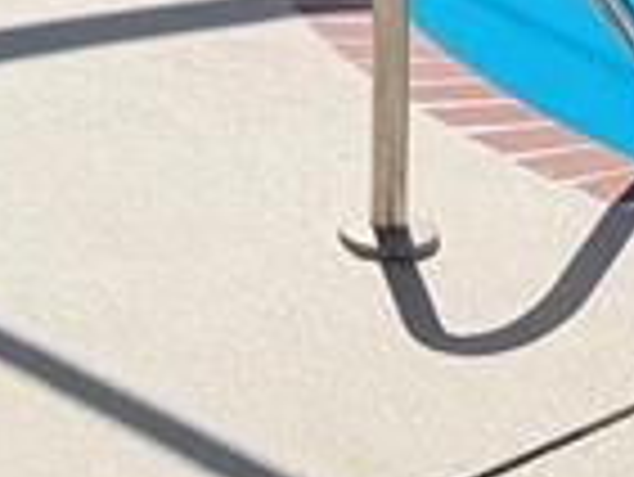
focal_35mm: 174
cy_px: -657
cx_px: 13
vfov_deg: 7.9
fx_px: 3190
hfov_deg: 11.3
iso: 80
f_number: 1.78
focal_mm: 6.76
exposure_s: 1/4167
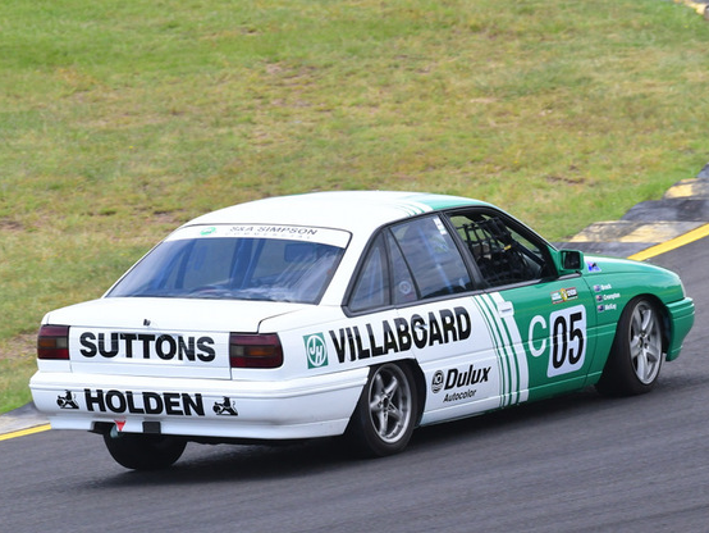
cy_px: 281
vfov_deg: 2.0
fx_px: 14938
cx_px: 394
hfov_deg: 2.7
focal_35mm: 729
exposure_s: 1/640
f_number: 11
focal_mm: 350
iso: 800
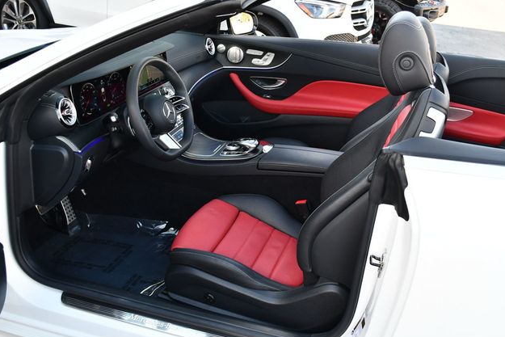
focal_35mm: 41
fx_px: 575
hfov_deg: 47.4
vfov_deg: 32.6
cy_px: 172
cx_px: 255
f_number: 4.5
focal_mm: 20
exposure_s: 1/250
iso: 400
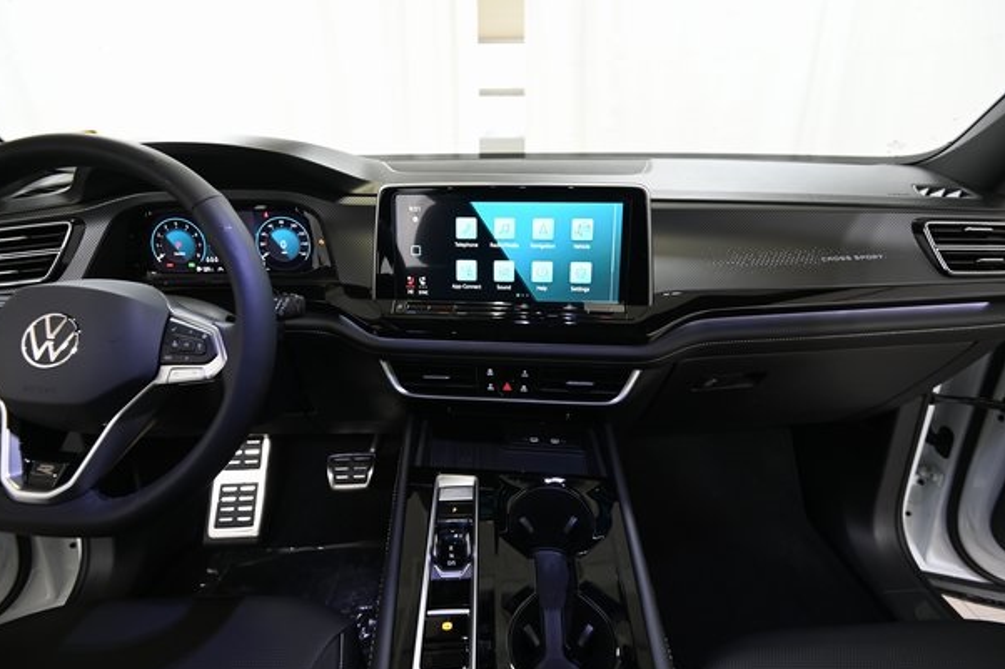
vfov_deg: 70.4
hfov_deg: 93.3
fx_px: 474
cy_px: 322
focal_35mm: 17
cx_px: 513
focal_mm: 16
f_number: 4.5
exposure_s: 1/30
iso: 640
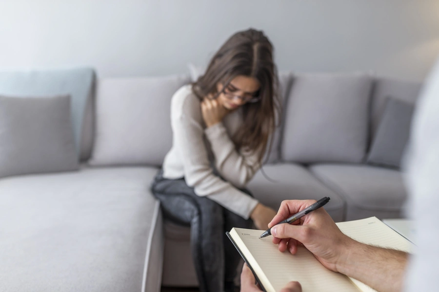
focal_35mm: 35
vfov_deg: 37.9
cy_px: 146
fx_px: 427
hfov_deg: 54.4
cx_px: 220
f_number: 2.5
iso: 200
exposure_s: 1/100
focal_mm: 35
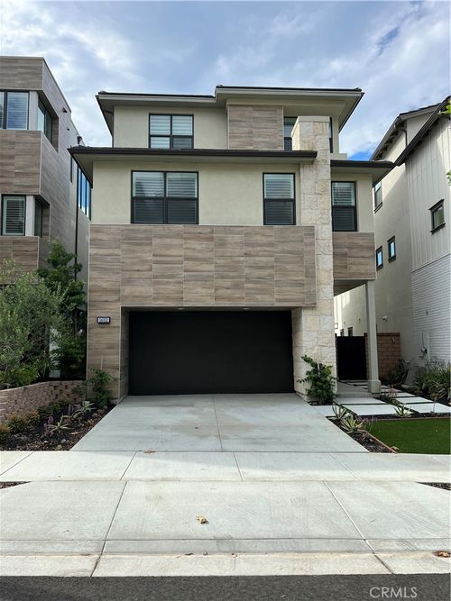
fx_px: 452
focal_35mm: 26
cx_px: 226
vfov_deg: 67.3
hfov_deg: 53.0
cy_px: 300
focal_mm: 5.7
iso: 50
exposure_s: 1/2994
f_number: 1.5
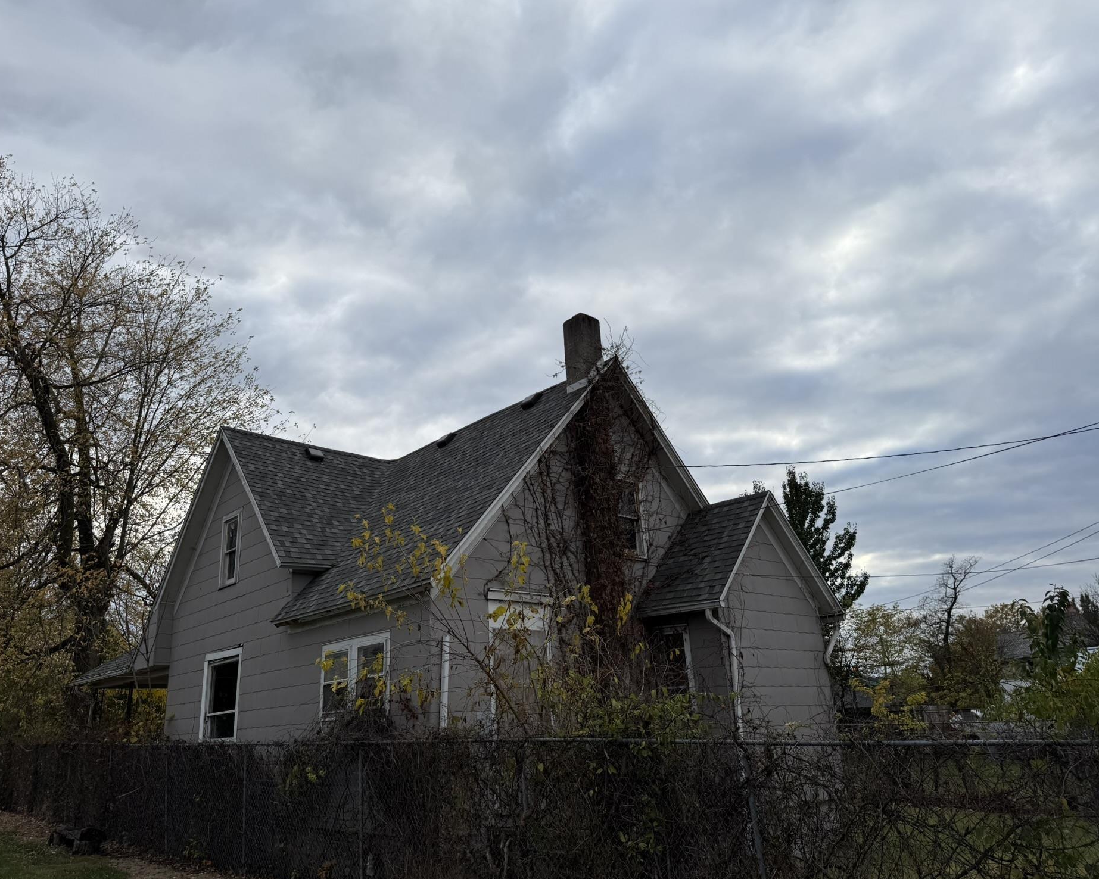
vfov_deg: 54.9
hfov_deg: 66.0
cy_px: 445
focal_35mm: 26
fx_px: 846
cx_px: 528
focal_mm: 6.76
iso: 80
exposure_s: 1/1522
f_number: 1.78
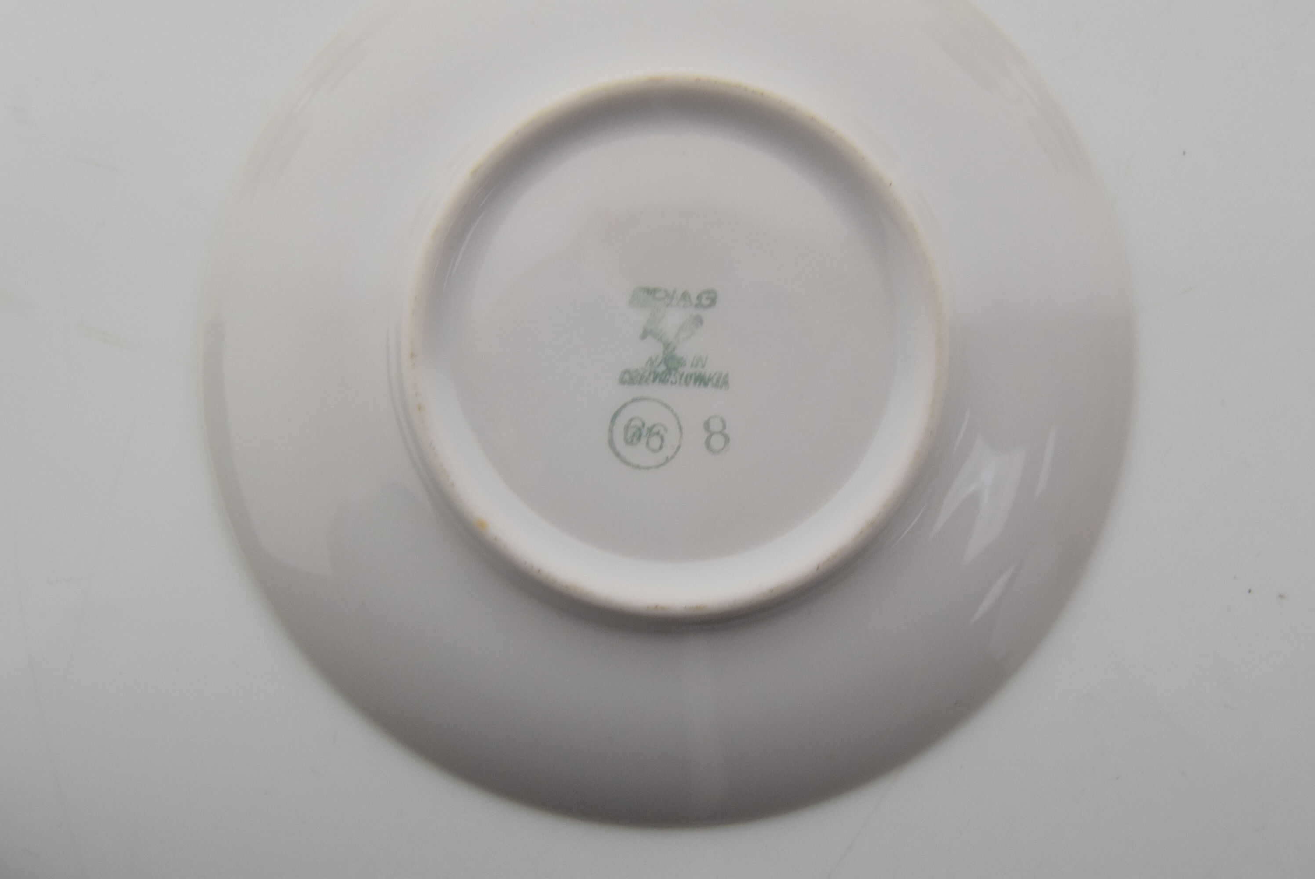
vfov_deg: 34.3
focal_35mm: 39
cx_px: 658
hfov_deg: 49.5
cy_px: 440
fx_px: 1426
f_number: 6.3
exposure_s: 1/160
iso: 1600
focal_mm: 26
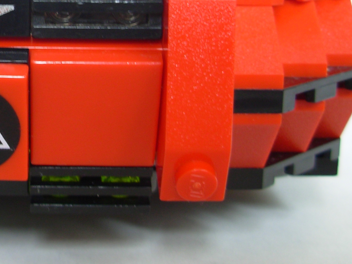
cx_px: -15
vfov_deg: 17.3
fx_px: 854
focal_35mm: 84
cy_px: 29
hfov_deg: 22.2
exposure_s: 1/11
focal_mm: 6.3
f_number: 2.9
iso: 50
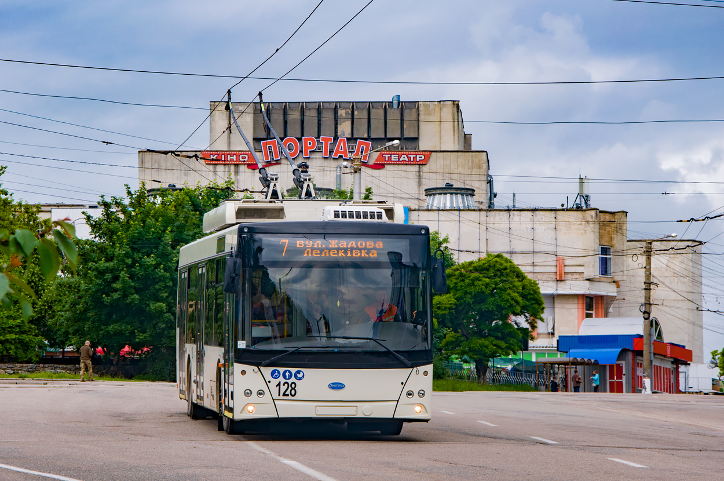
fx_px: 2410
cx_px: 362
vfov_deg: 11.4
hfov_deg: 17.1
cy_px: 240
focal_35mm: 120
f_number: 10
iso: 200
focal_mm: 80
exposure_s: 1/320
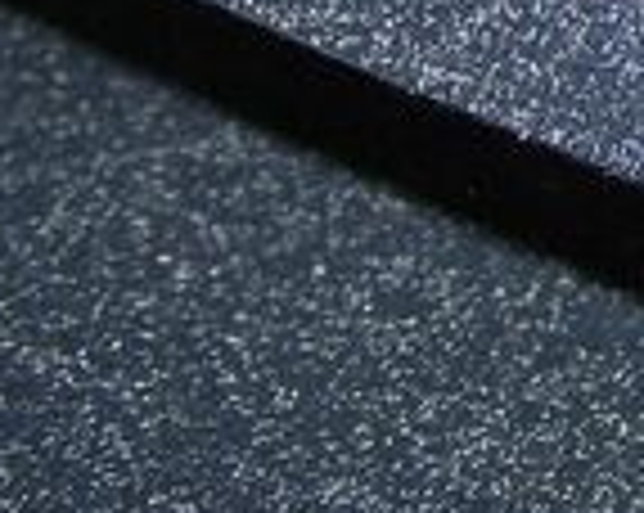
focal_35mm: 166
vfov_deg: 9.3
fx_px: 3160
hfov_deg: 11.0
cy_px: 122
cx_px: 1081
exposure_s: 1/60
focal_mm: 6.3
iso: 80
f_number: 2.8
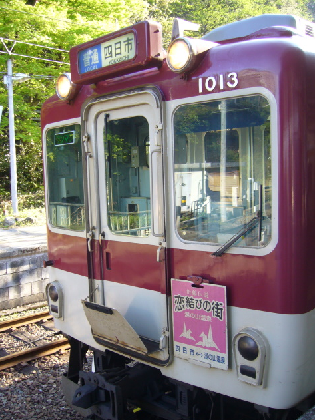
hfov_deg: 38.7
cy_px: 219
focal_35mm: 37
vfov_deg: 50.1
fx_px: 449
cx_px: 154
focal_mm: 5.8
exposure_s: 1/80
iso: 80
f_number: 2.8
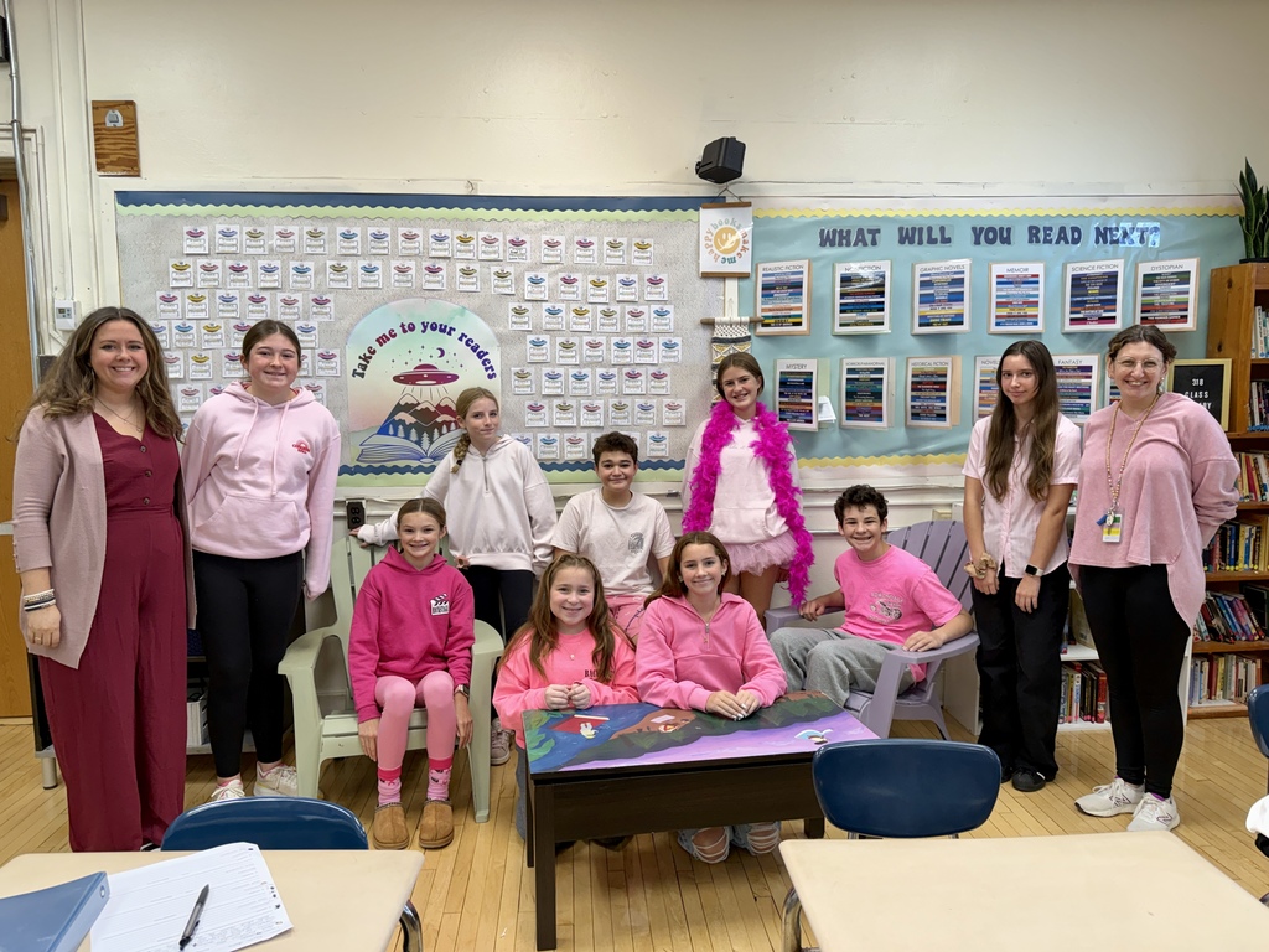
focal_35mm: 24
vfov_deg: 56.8
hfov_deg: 71.6
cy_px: 476
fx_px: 880
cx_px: 634
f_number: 1.78
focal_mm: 6.76
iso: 125
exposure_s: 1/120
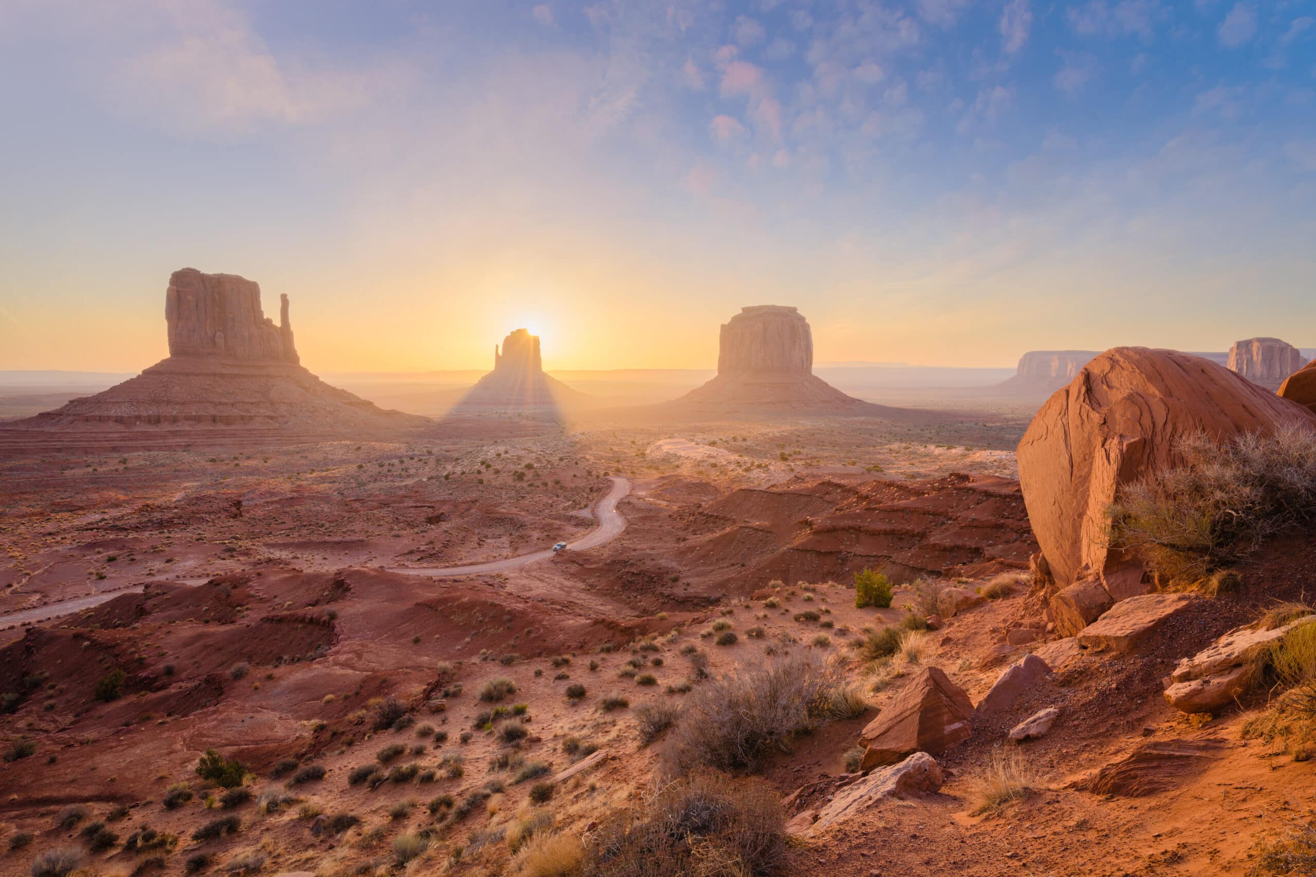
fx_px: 804
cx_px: 658
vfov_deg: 57.2
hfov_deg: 78.6
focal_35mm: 22
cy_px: 438
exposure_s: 1/10
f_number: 11
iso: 64
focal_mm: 22
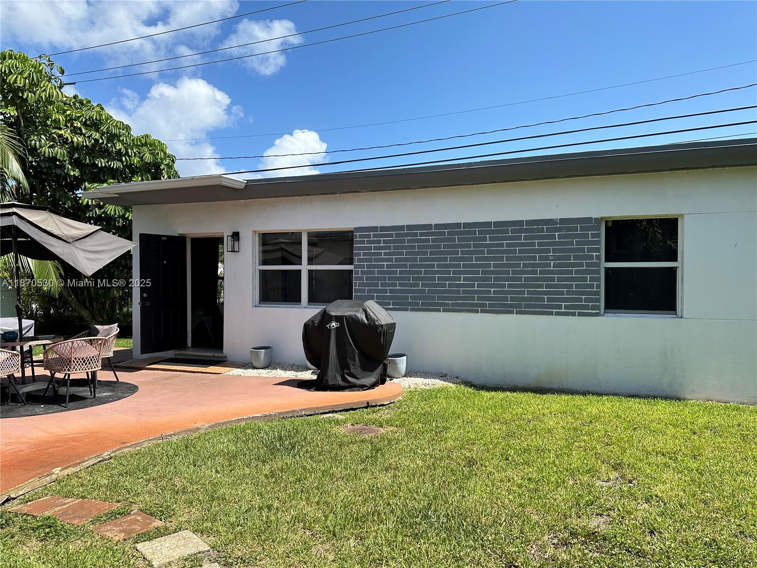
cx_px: 378
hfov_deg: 71.6
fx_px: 525
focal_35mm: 24
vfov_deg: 56.8
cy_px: 284
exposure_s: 1/3472
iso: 80
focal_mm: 6.86
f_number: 1.78
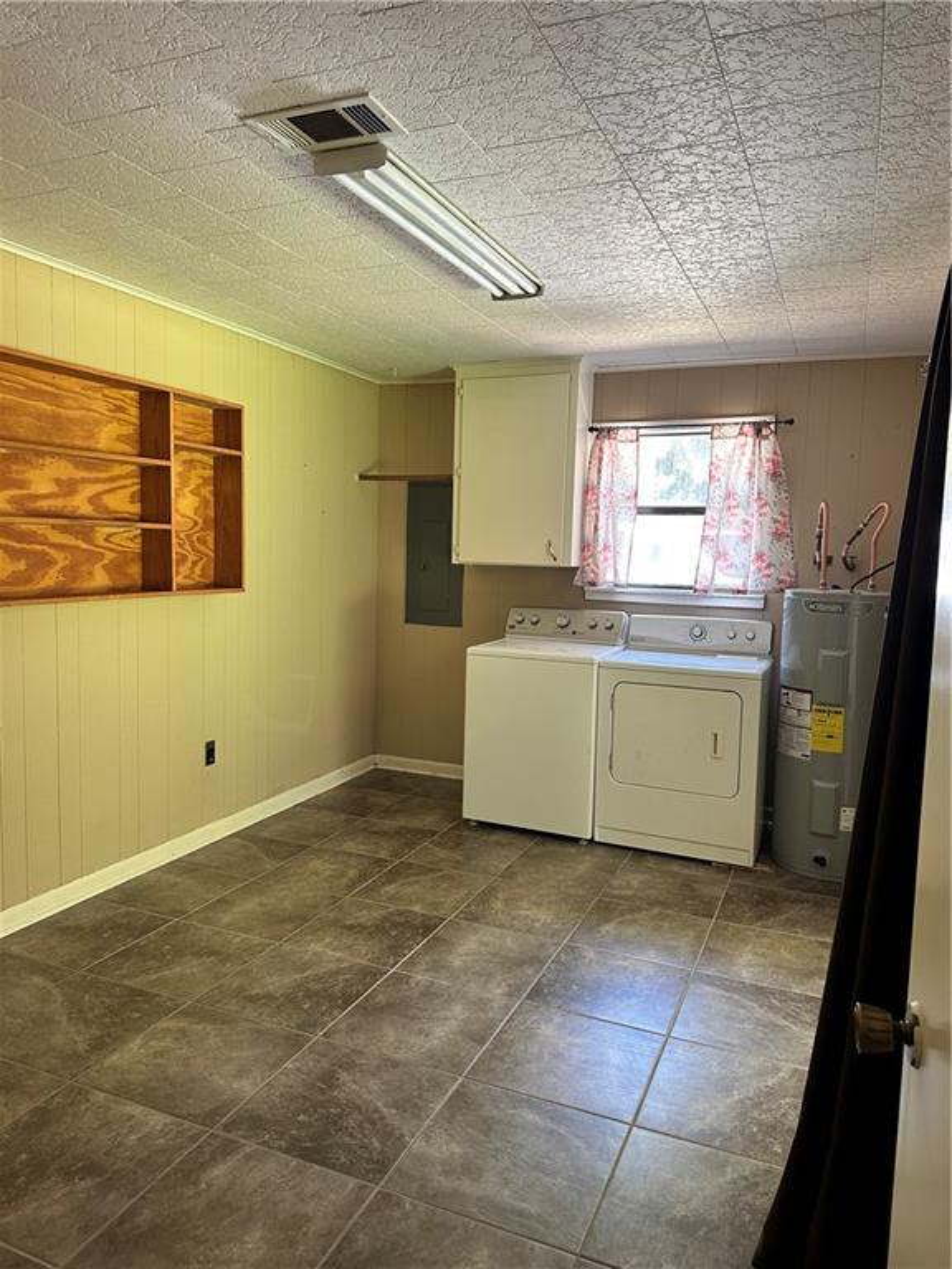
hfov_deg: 56.8
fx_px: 880
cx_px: 476
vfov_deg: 71.6
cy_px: 634
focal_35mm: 24
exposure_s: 1/72
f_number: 1.78
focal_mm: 6.86
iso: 250
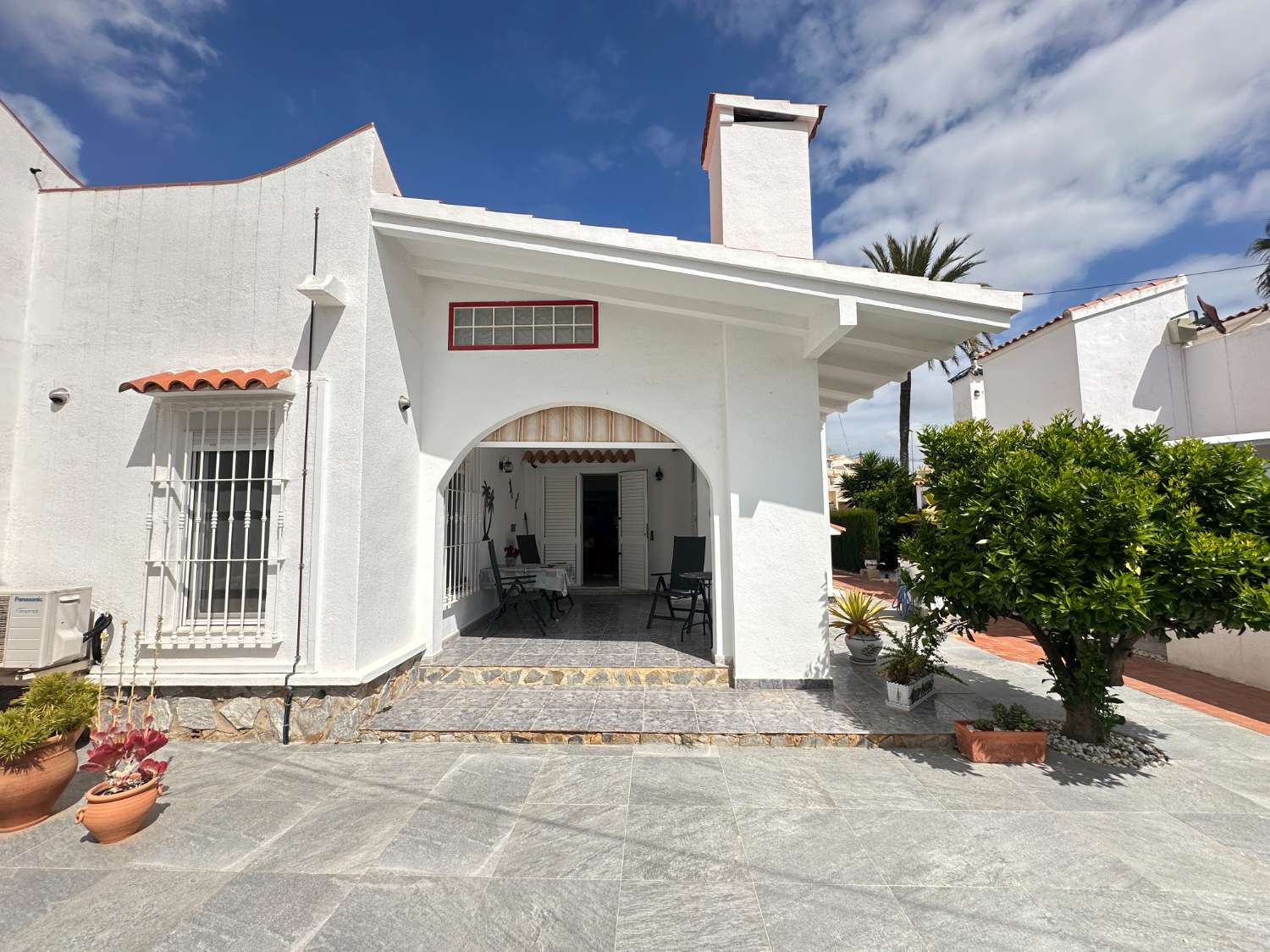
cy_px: 476
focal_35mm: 14
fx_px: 514
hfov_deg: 102.1
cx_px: 635
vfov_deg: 85.7
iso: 40
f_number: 2.2
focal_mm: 2.22
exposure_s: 1/1770
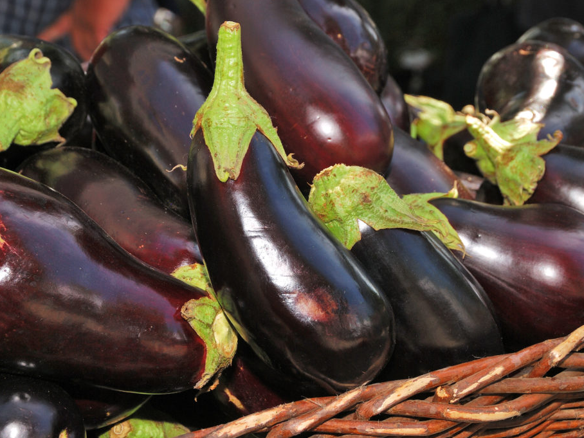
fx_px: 1923
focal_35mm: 114
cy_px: 219
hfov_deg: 17.3
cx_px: 295
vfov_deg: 13.0
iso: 100
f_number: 11
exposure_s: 1/60
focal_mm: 70
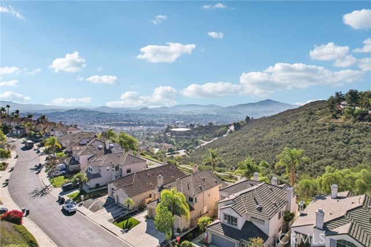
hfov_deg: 78.6
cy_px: 124
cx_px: 186
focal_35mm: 22
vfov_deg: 57.2
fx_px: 227
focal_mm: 8.4
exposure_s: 1/2500
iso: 110
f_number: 2.8
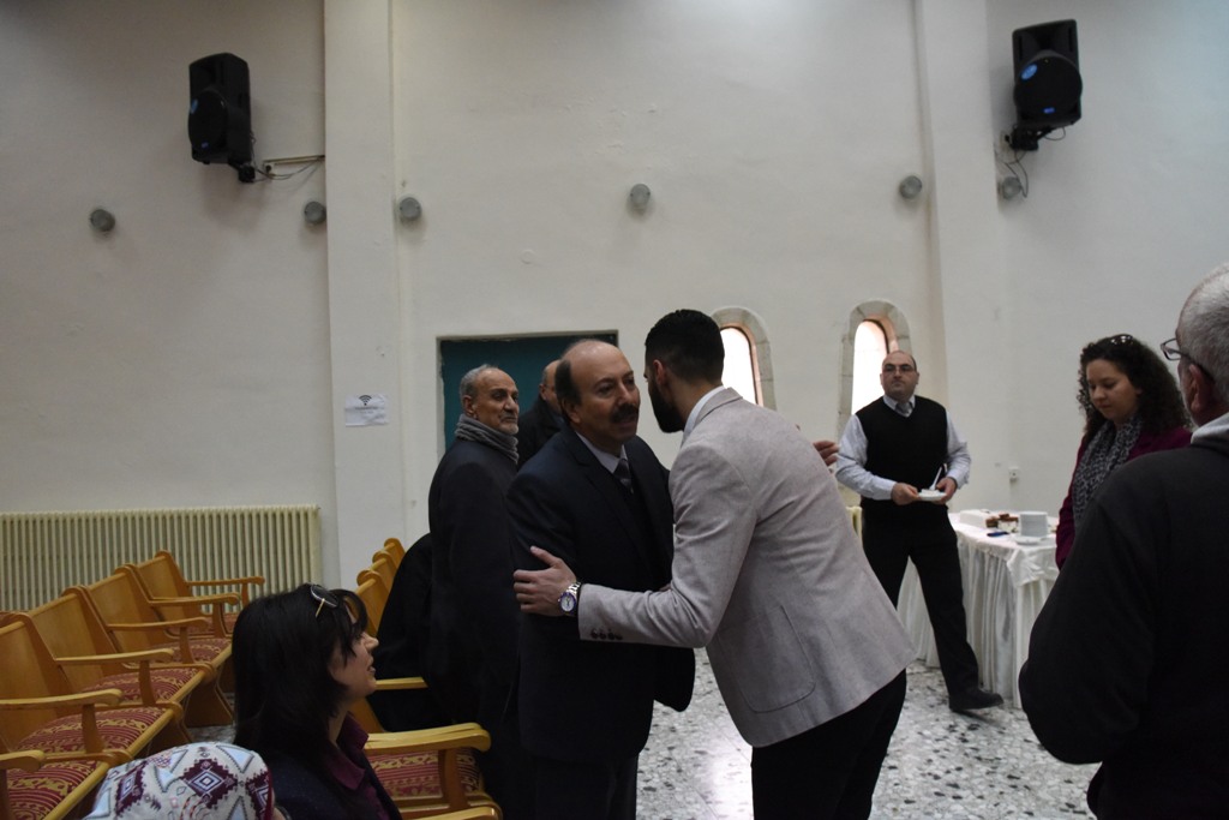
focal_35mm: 24
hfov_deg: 73.7
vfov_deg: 53.1
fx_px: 819
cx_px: 614
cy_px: 410
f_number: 8
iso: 6400
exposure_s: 1/250
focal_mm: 24
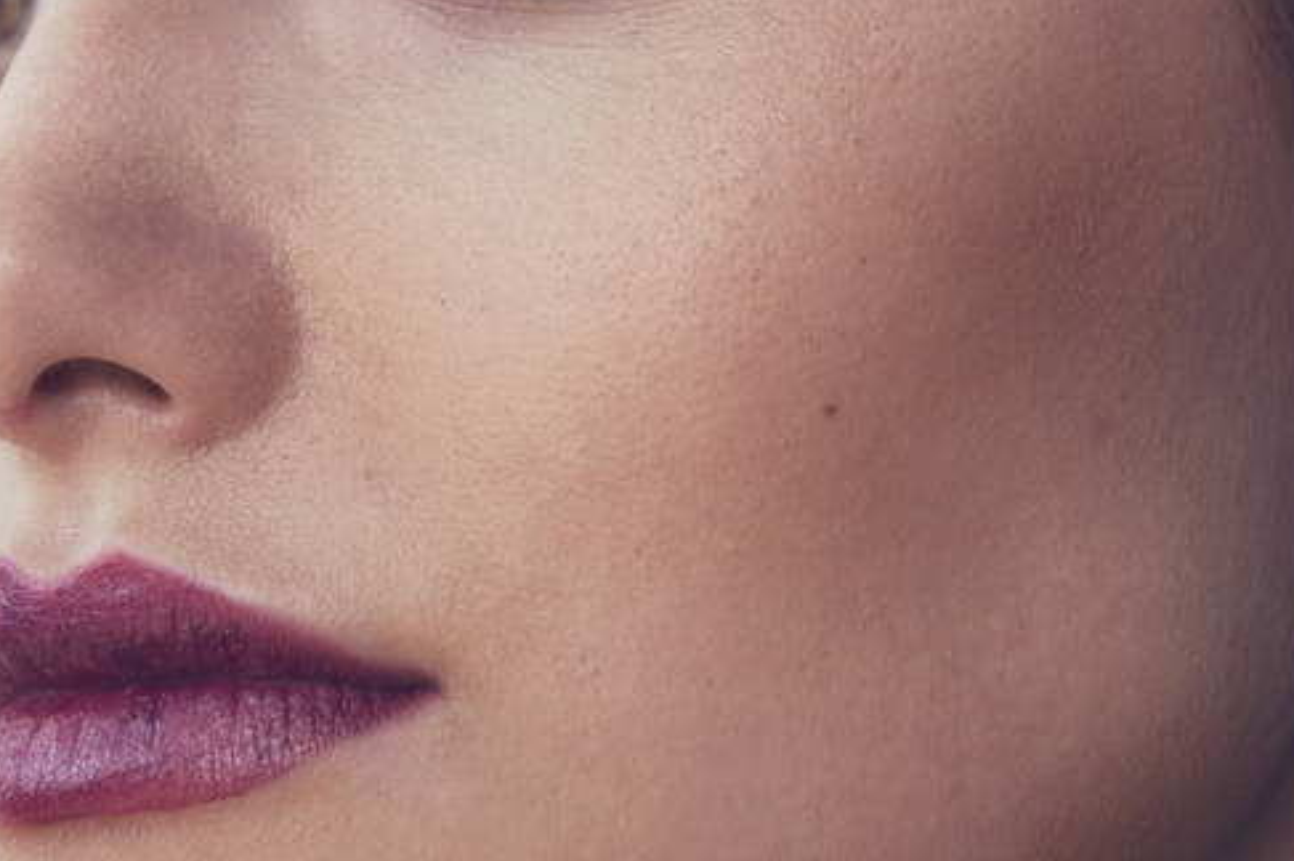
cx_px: 616
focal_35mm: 194
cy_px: 149
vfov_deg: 7.1
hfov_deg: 10.6
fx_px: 6968
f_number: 4
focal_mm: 70
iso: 200
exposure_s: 1/100
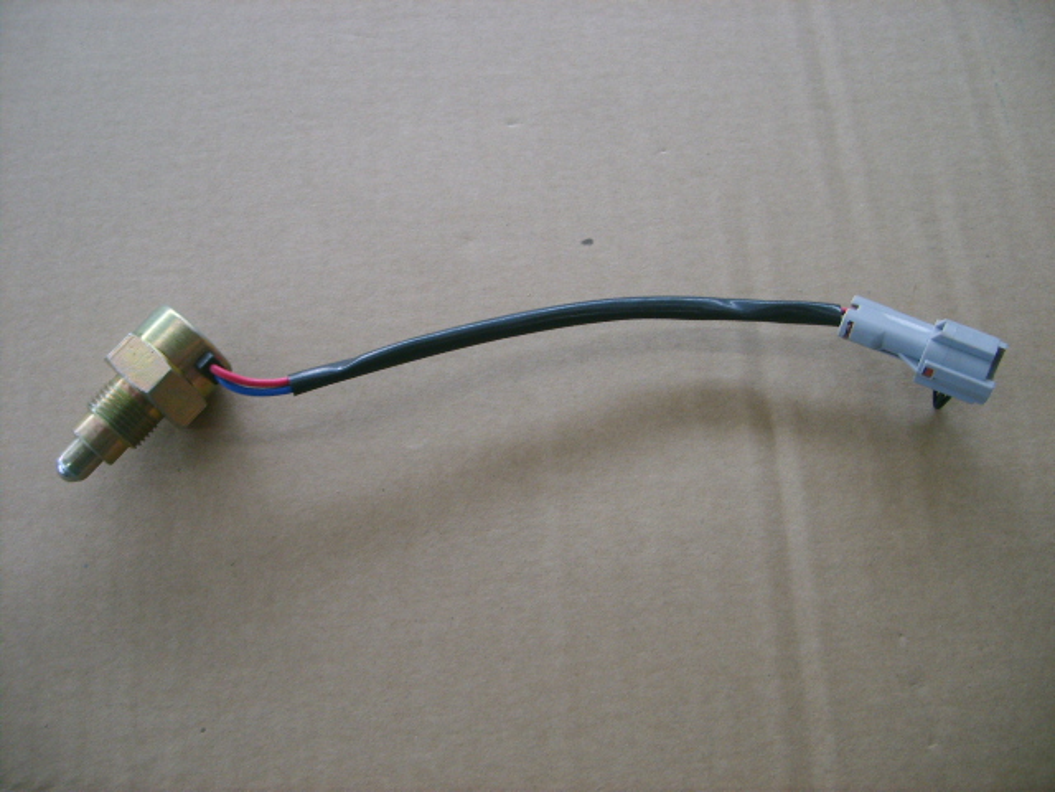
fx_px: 1067
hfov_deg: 52.6
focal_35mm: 35
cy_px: 396
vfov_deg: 40.7
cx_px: 528
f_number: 2.8
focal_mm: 5.8
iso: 139
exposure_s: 1/8
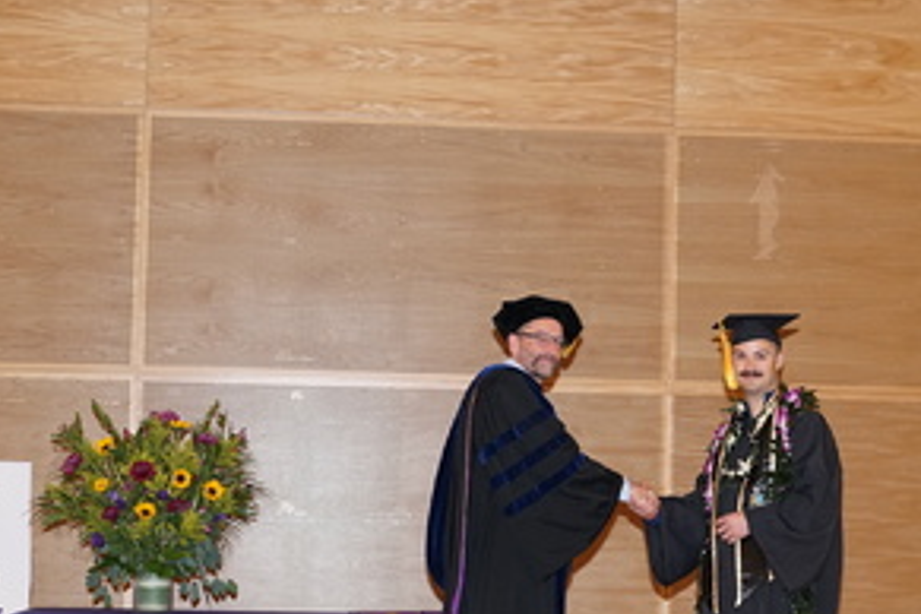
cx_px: 511
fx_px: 2123
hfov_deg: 24.5
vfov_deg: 16.4
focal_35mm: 83
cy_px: 397
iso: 1600
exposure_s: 1/80
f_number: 4.5
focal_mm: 51
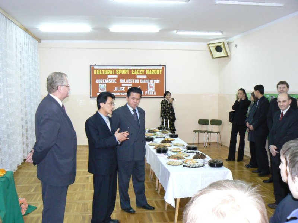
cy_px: 112
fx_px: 310
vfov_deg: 39.7
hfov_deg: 51.4
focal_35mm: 36
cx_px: 149
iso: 250
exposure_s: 1/30
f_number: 2.8
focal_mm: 6
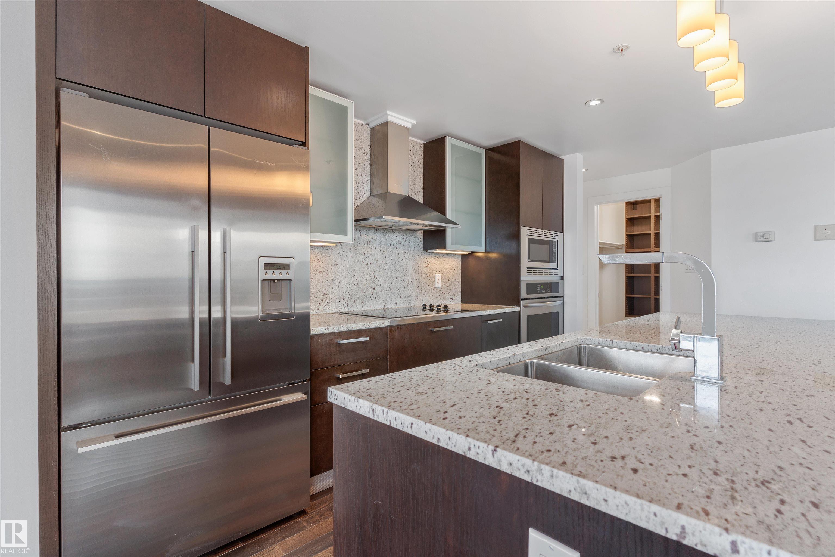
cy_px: 278
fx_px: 394
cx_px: 418
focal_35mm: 17
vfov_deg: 70.4
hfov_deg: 93.3
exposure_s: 1/1.43
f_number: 8
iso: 200
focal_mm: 17
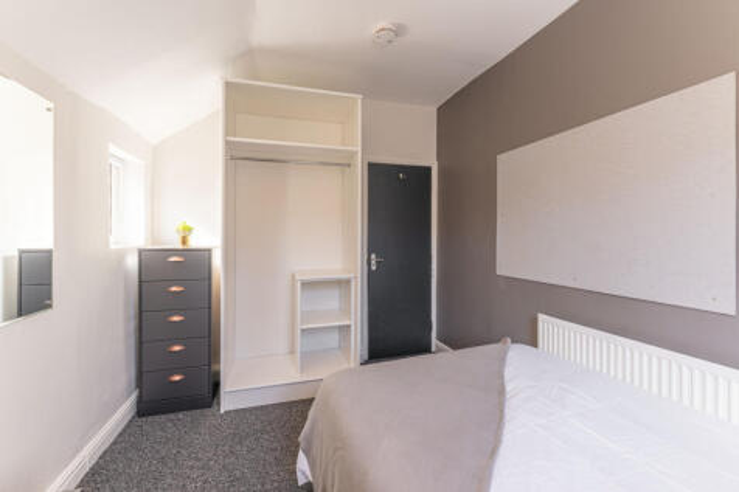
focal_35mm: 14
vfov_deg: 81.2
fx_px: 287
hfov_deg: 104.3
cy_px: 246
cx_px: 370
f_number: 5
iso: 100
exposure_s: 1/40
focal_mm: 14
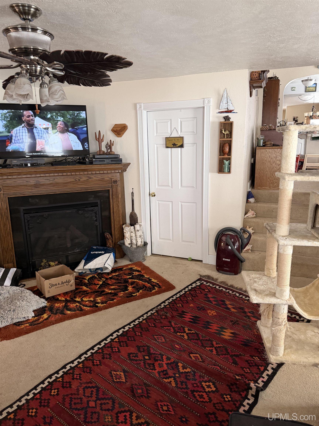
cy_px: 213
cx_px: 160
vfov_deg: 71.6
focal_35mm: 24
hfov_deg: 56.8
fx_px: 295
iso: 320
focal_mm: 6.76
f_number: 1.78
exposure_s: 1/60
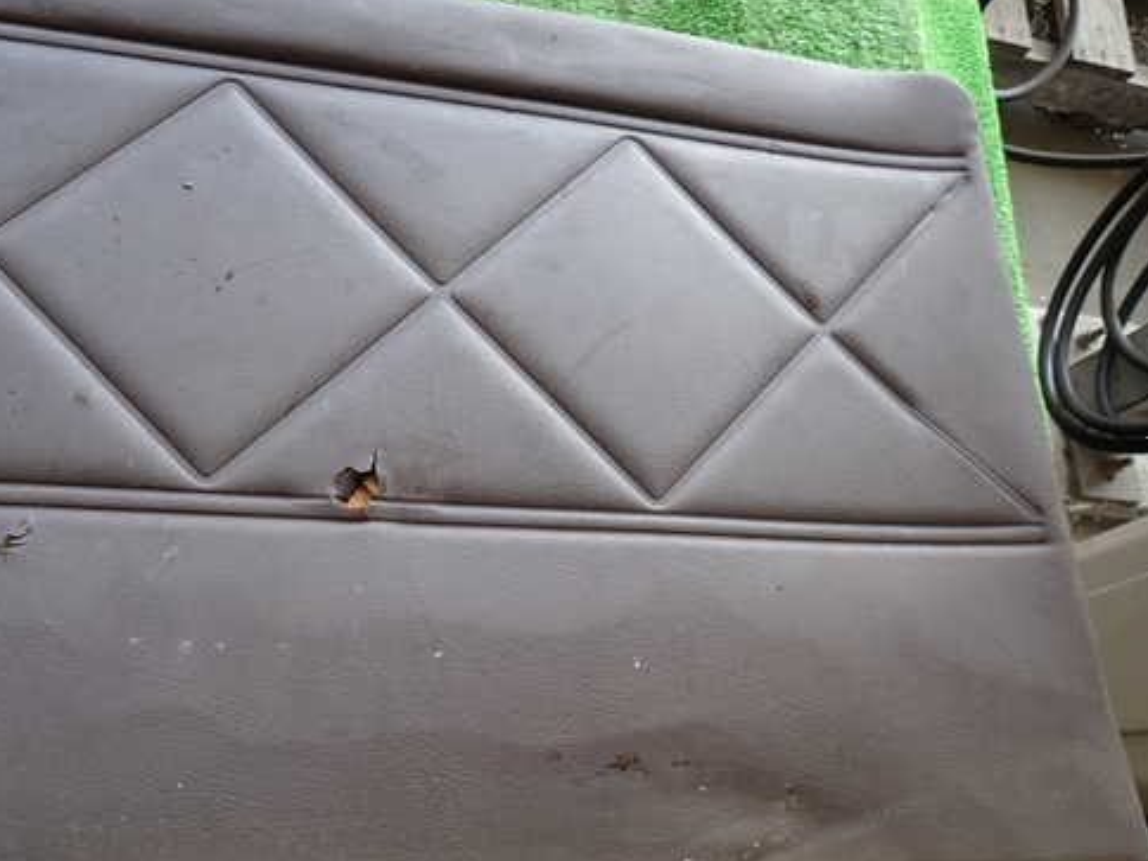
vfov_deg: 45.4
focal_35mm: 31
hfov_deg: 58.0
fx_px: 1028
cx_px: 472
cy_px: 451
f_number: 2
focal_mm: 4.5
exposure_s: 1/60
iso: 100
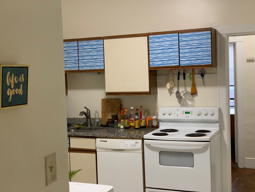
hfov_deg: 36.8
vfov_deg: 28.0
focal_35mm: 52
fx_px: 383
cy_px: 96
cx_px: 128
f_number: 2.4
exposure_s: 1/60
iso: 250
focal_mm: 6
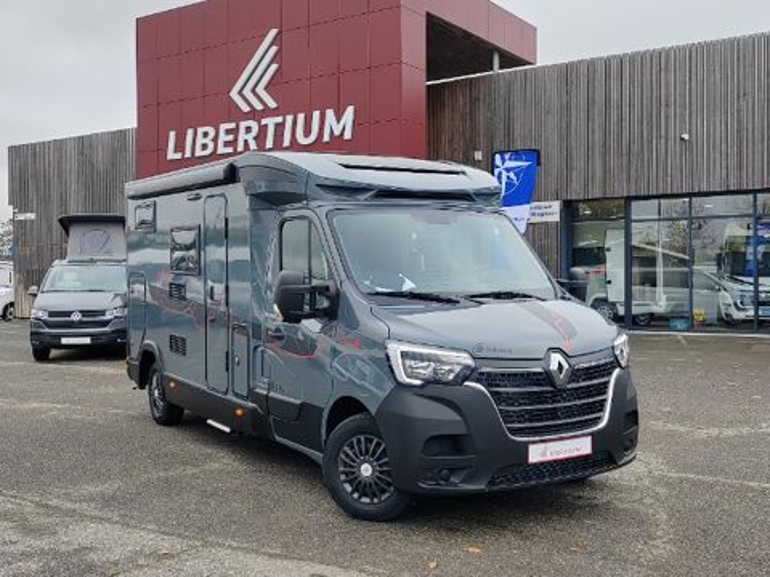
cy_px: 288
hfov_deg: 47.9
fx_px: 868
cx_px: 385
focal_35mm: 39
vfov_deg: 36.8
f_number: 1.9
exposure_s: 1/429
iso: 100
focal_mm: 5.52
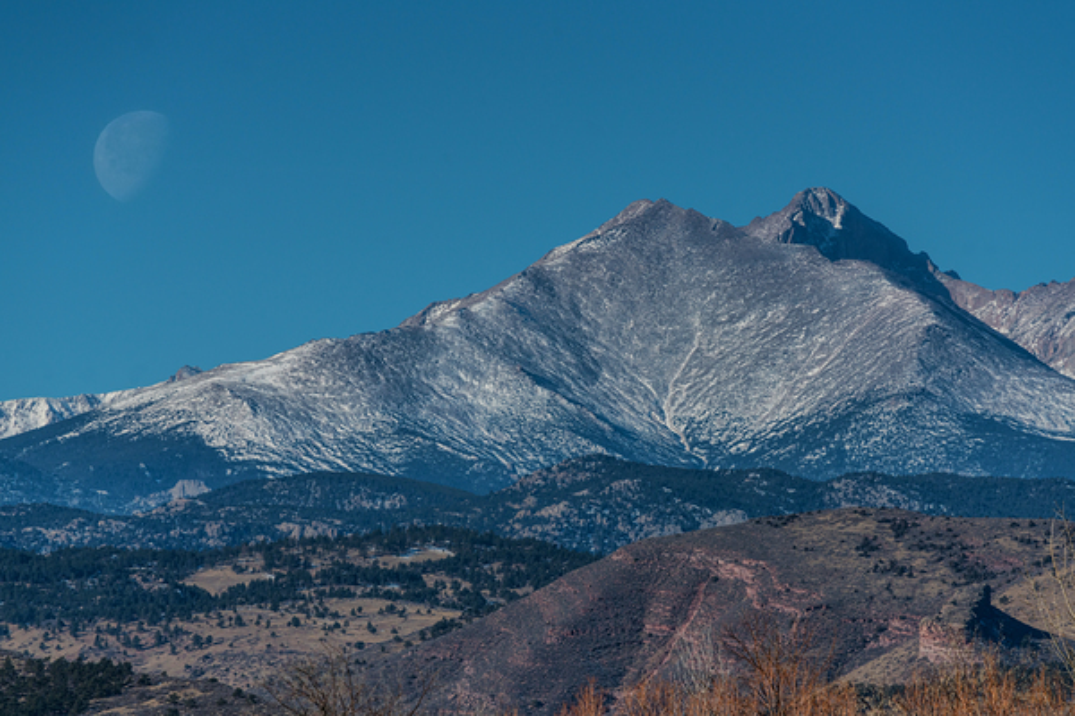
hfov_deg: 5.9
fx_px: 10451
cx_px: 538
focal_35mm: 350
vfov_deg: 3.9
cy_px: 358
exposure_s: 1/2000
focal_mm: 350
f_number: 9
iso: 250
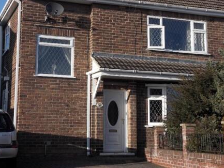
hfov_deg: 27.7
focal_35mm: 70
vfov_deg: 21.0
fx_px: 453
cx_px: 95
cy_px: 61
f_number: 4.5
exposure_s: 1/500
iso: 80
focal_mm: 9.1
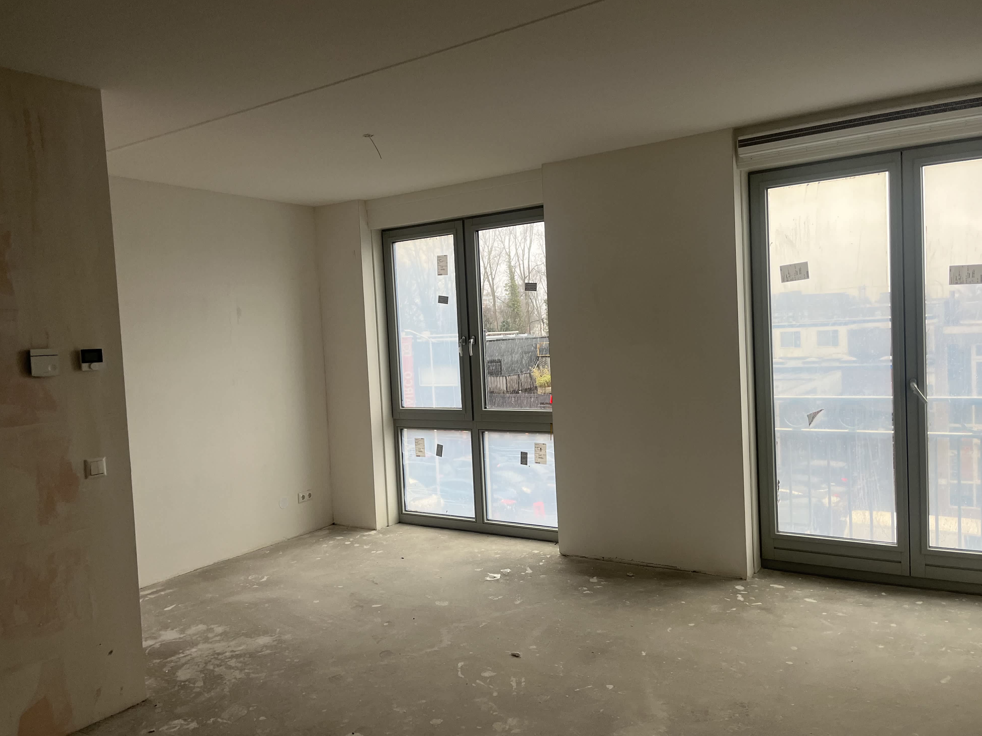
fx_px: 766
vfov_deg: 51.4
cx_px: 481
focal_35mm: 27
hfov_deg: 65.3
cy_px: 371
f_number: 1.6
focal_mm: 5.1
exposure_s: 1/121
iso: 125
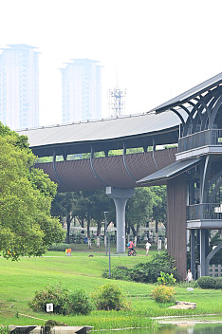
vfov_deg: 6.7
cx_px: 245
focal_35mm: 307
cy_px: 308
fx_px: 2845
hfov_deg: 4.5
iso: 200
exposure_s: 1/320
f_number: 4.5
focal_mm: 135
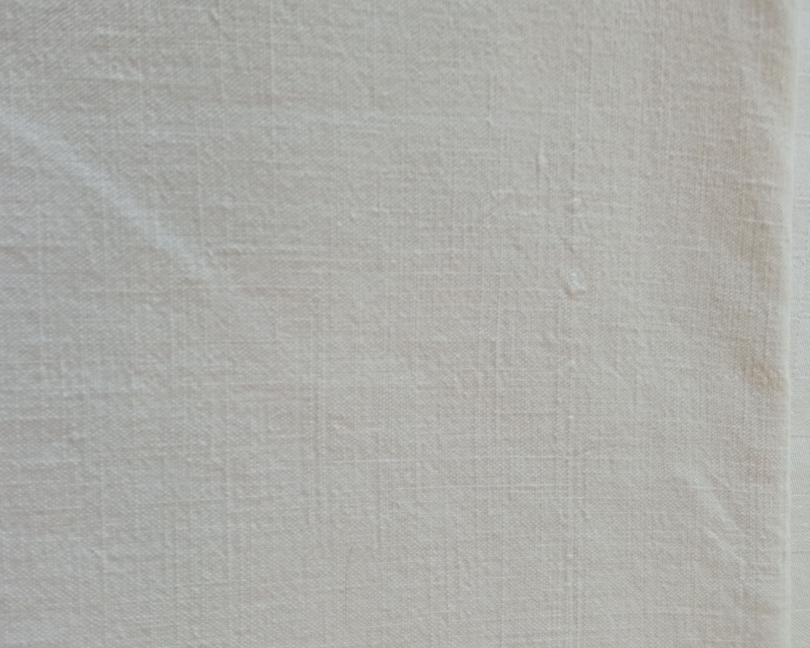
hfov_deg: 60.4
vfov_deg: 50.0
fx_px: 695
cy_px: 327
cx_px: 372
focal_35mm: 29
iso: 112
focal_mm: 3.79
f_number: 2.2
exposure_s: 1/50
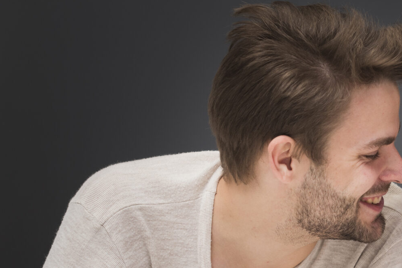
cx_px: 339
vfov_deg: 10.6
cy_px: 222
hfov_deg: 15.7
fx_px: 1441
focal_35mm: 129
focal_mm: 50
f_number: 3.5
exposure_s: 1/160
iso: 250
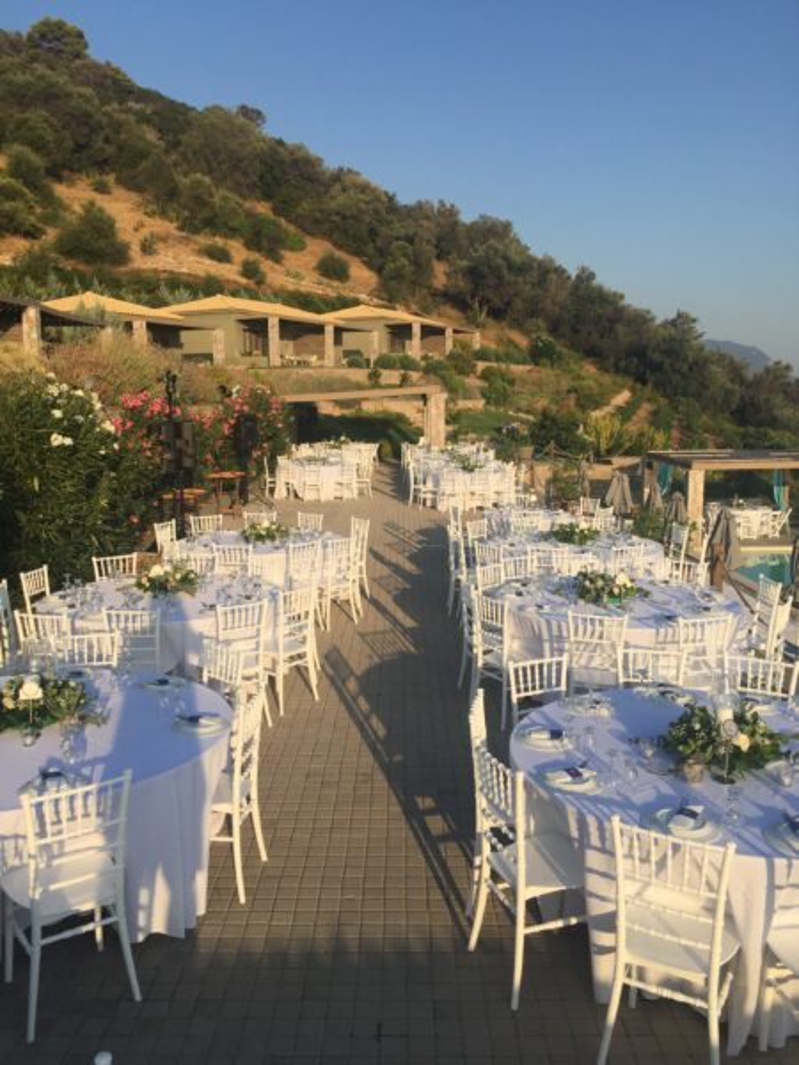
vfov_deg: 61.7
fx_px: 892
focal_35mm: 29
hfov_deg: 48.2
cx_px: 400
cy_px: 532
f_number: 2.2
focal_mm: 4.15
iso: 32
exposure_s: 1/2083
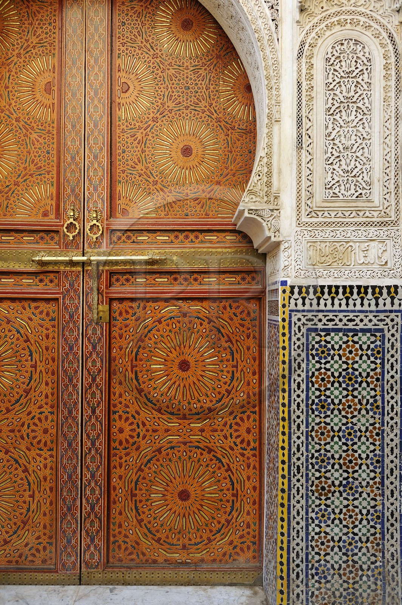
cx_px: 201
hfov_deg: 41.0
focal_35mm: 32
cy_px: 302
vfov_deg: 58.8
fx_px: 537
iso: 200
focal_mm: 32
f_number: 5.6
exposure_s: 1/125
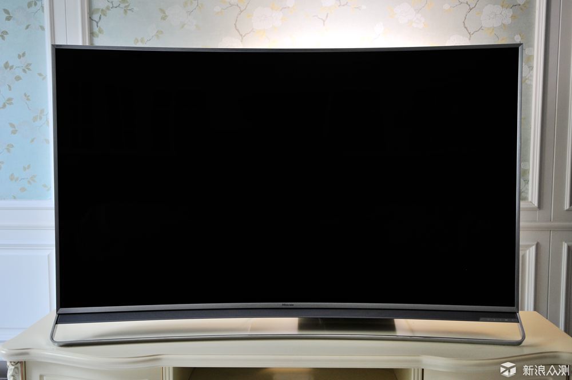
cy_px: 190
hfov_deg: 55.2
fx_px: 547
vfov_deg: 38.3
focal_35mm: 34
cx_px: 286
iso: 320
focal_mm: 23
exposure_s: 1/80
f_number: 2.8
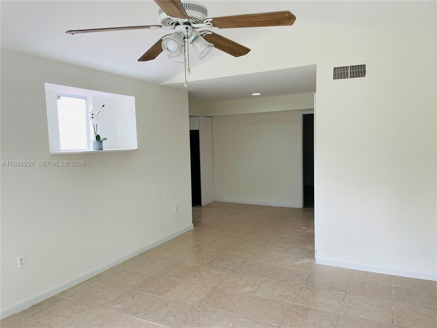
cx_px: 218
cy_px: 164
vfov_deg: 53.1
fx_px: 328
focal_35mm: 26
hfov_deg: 67.3
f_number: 1.6
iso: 64
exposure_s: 1/121
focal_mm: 4.2
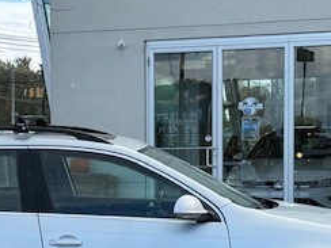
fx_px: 1205
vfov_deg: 11.7
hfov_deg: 15.6
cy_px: 220
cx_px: 92
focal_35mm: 126
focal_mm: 6.76
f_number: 1.78
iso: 80
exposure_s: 1/2208
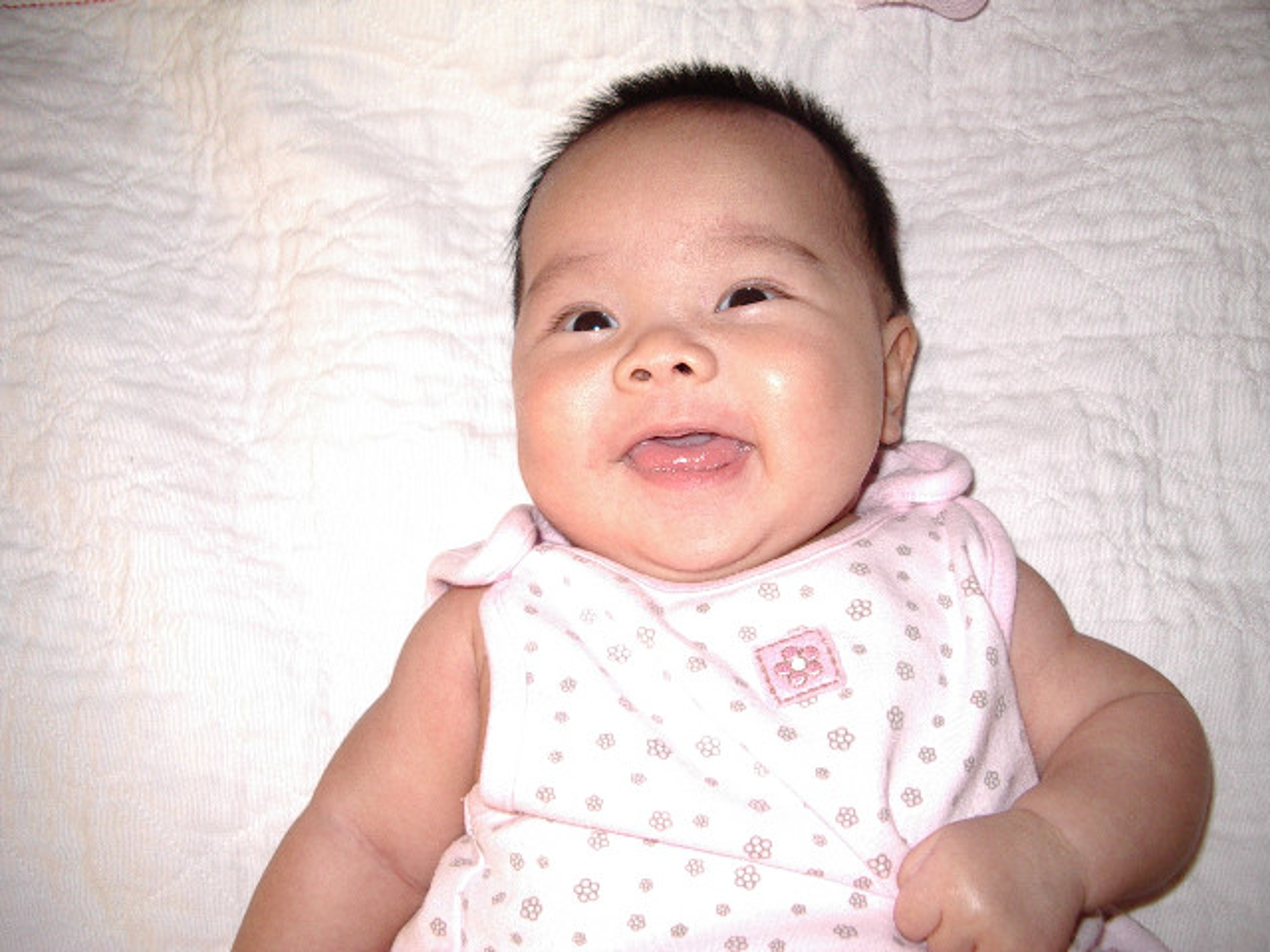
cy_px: 476
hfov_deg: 49.0
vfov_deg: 37.7
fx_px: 1394
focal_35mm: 38
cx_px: 635
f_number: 2.6
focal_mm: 5.8
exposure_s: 1/60
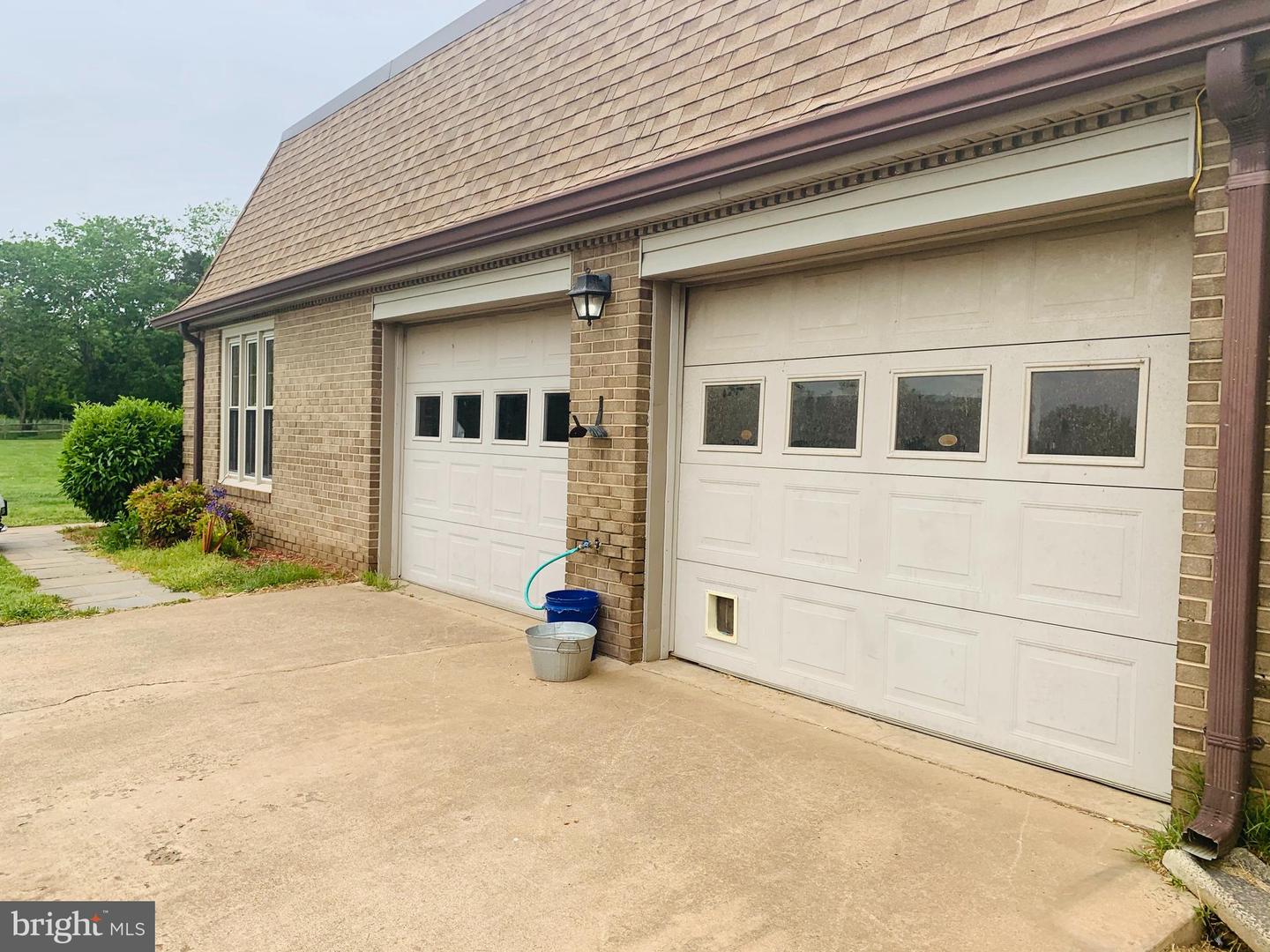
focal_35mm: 26
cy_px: 476
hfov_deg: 67.3
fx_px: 954
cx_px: 635
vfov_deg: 53.1
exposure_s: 1/1992
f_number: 1.8
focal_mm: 4.25
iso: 25
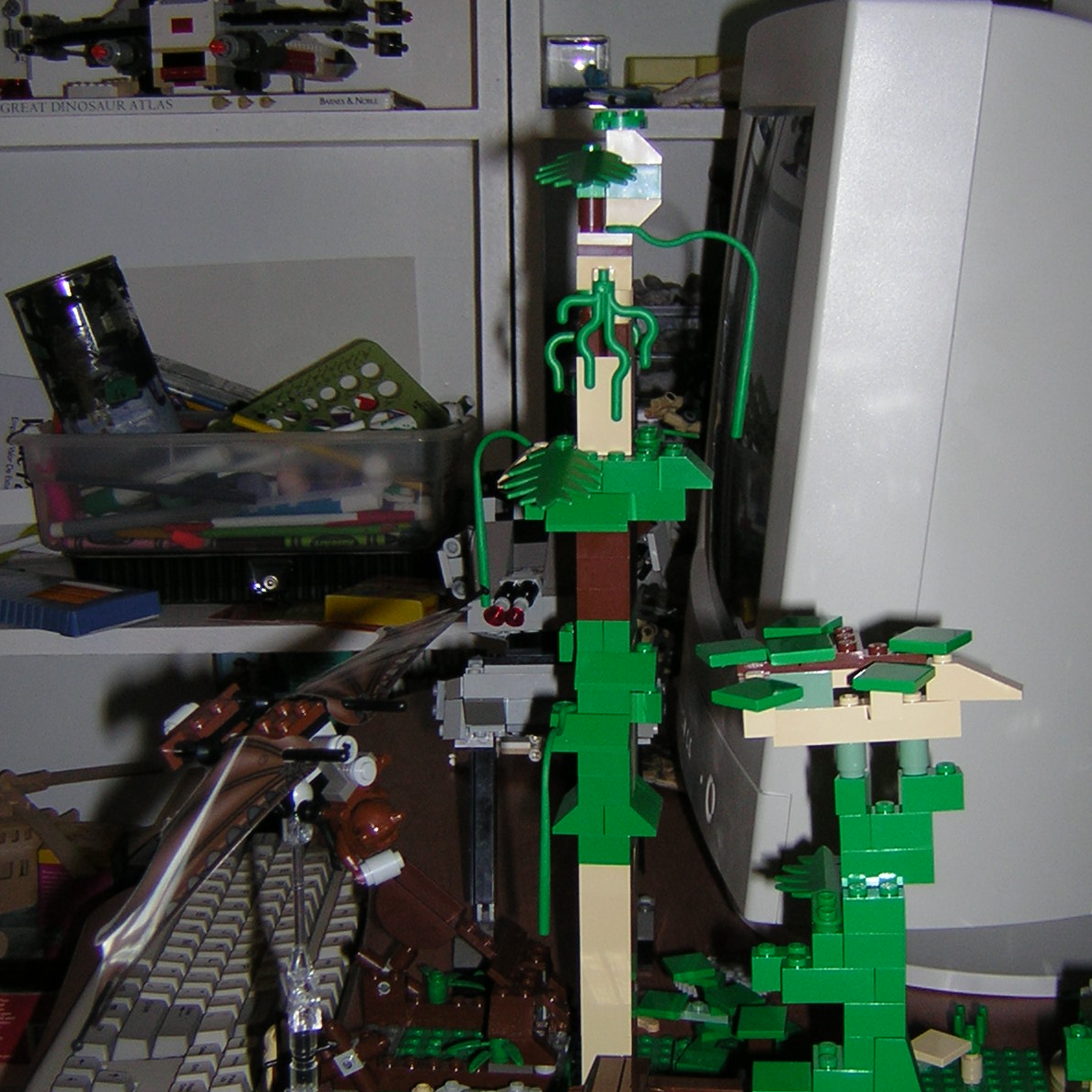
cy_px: 721
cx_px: 551
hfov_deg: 30.6
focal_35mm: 56
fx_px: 1999
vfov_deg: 30.4
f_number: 2.9
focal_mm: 6.1
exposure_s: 1/60.1
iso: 50
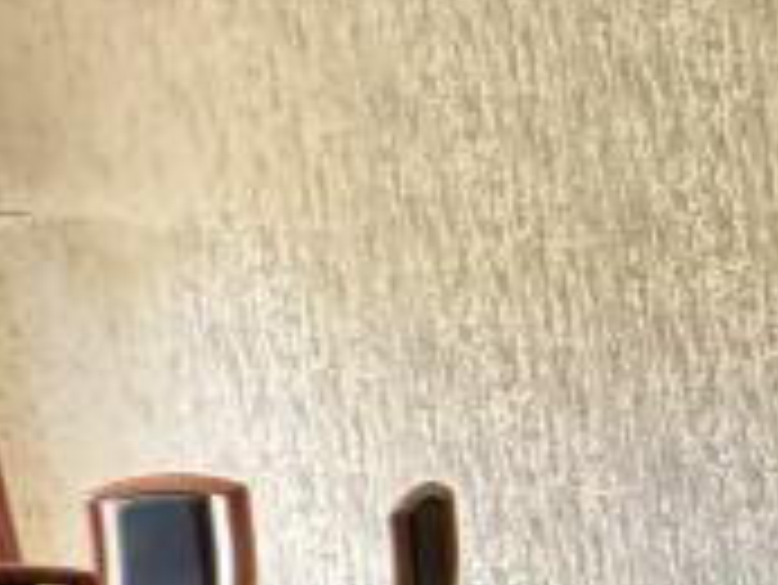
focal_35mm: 83
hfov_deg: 14.2
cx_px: 1938
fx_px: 1867
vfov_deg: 17.6
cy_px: 477
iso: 200
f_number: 2.2
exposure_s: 1/99
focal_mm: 2.22
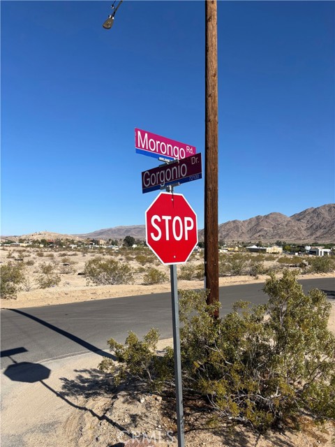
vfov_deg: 67.3
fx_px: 335
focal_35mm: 26
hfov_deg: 53.1
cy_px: 224
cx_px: 168
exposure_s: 1/4425
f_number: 1.6
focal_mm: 5.96
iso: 50
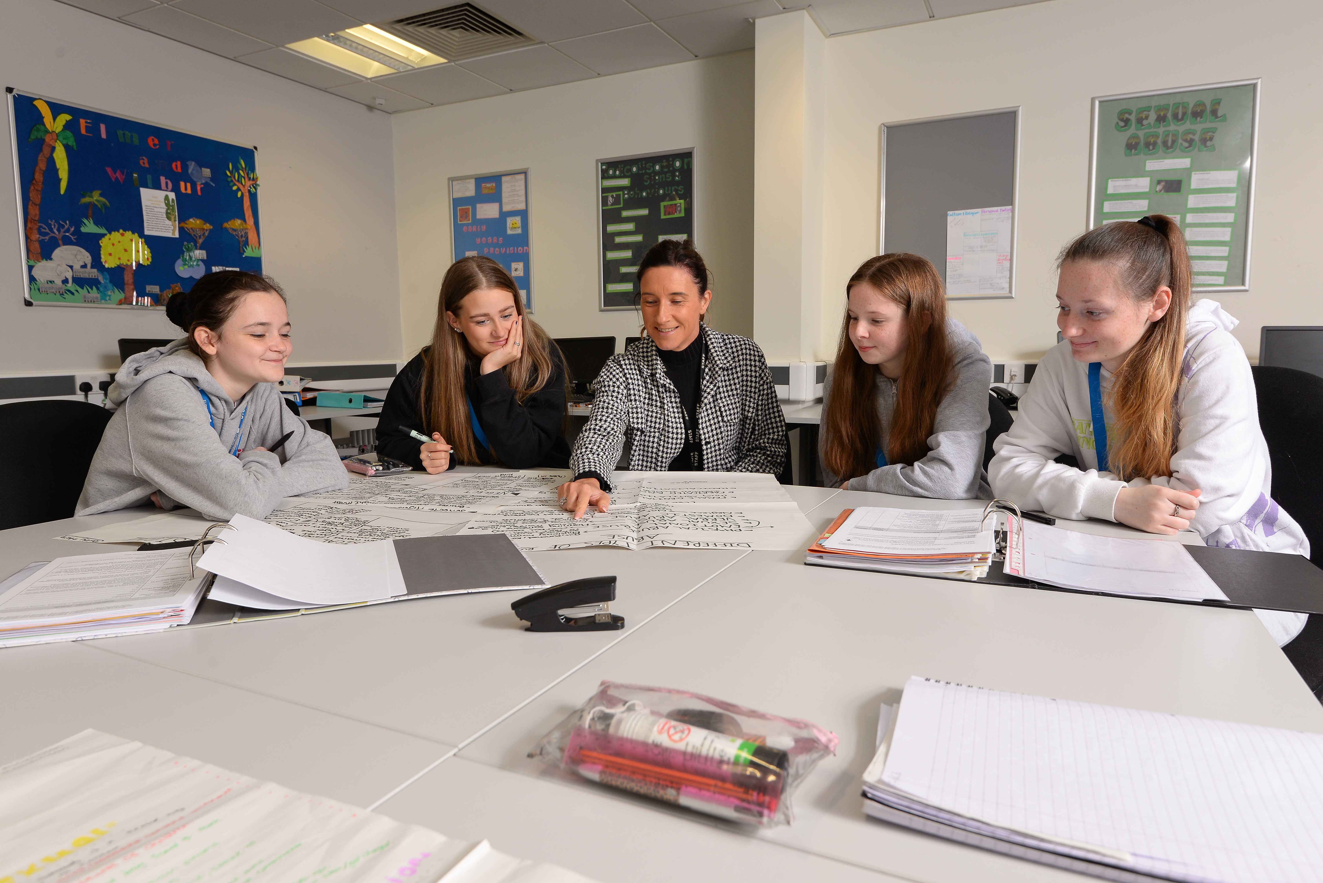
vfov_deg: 57.3
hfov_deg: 78.6
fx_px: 809
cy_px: 442
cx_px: 662
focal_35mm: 22
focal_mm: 22
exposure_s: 1/60
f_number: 8
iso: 400
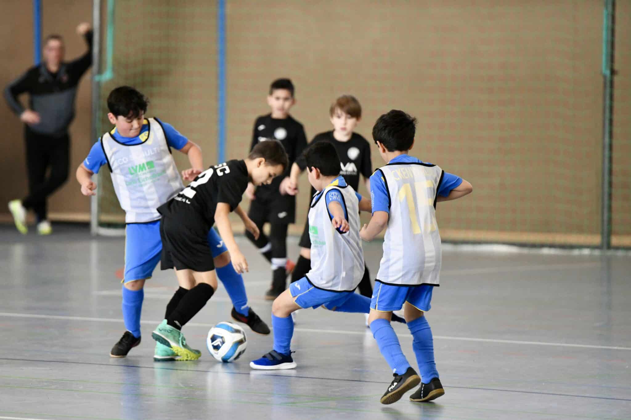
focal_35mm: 200
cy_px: 210
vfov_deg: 6.9
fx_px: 3505
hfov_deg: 10.3
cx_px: 316
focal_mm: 200
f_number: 2.8
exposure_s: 1/1250
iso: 5000
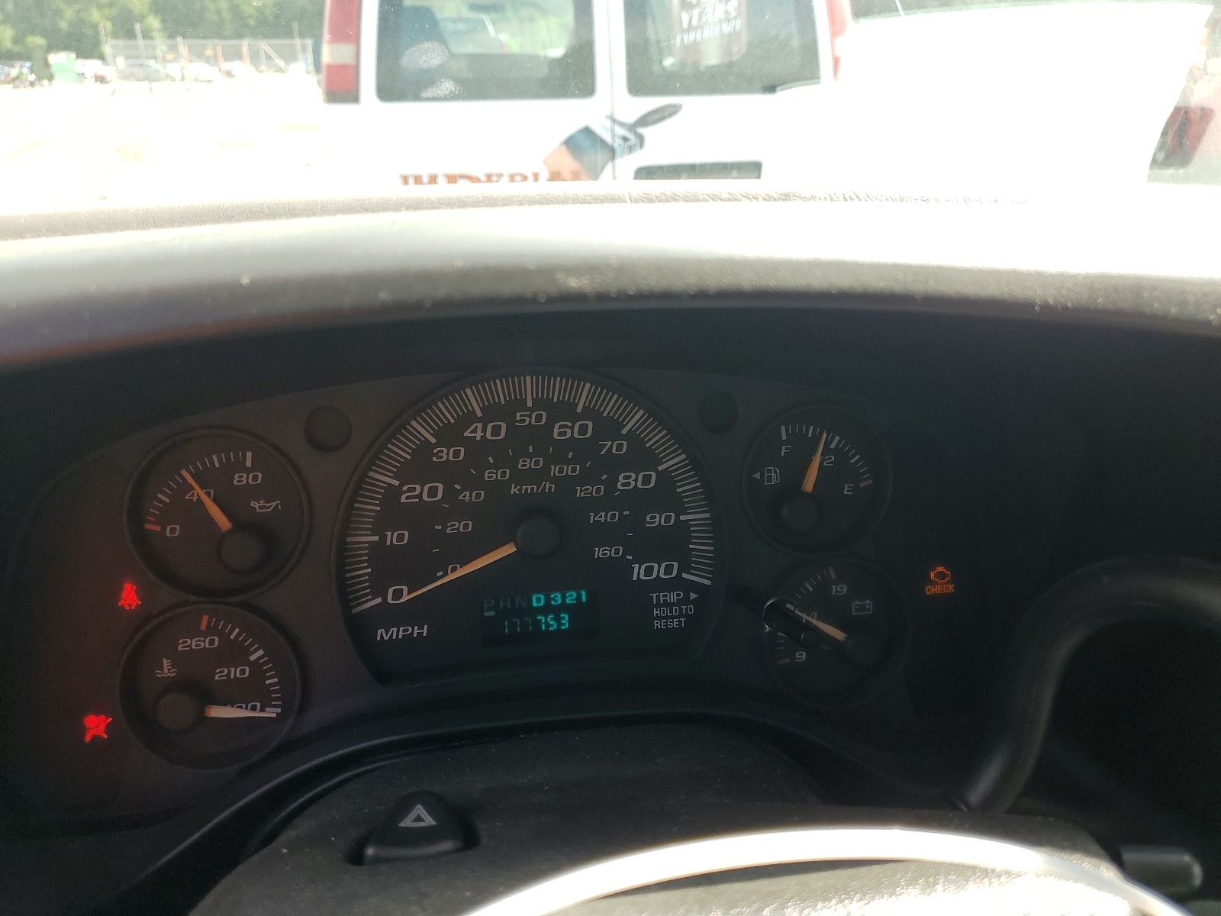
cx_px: 610
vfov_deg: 53.1
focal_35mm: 26
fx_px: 917
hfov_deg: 67.3
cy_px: 458
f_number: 1.5
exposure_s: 1/303
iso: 50
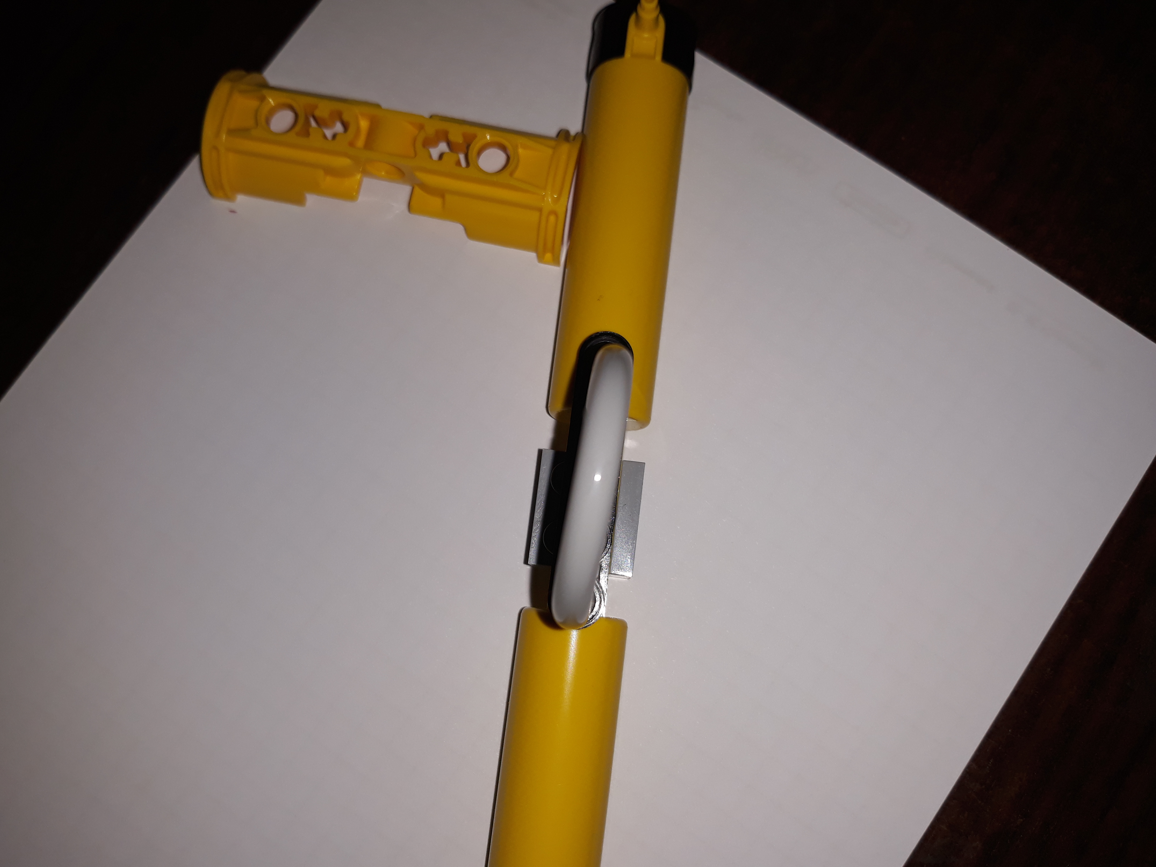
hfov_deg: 63.4
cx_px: 569
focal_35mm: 28
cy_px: 438
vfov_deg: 49.7
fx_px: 935
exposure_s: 1/657
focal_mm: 3.71
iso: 40
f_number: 1.7
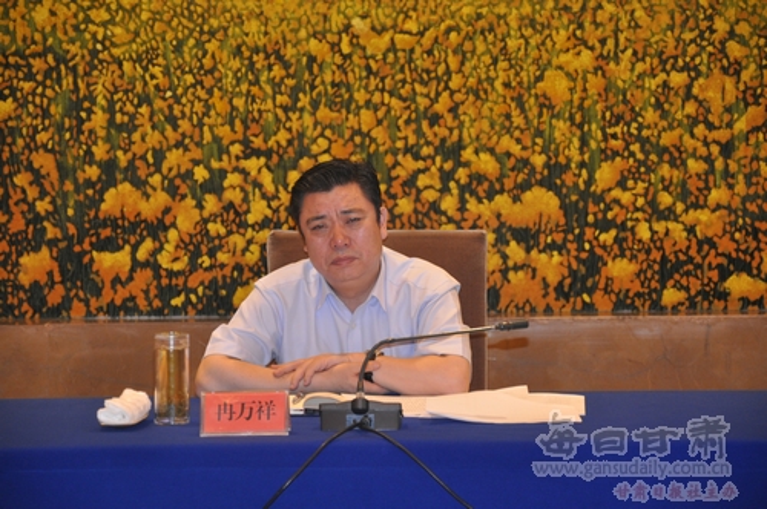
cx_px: 384
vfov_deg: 8.7
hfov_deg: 13.1
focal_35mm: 158
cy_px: 254
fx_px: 3351
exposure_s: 1/60
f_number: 5.6
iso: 800
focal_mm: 105
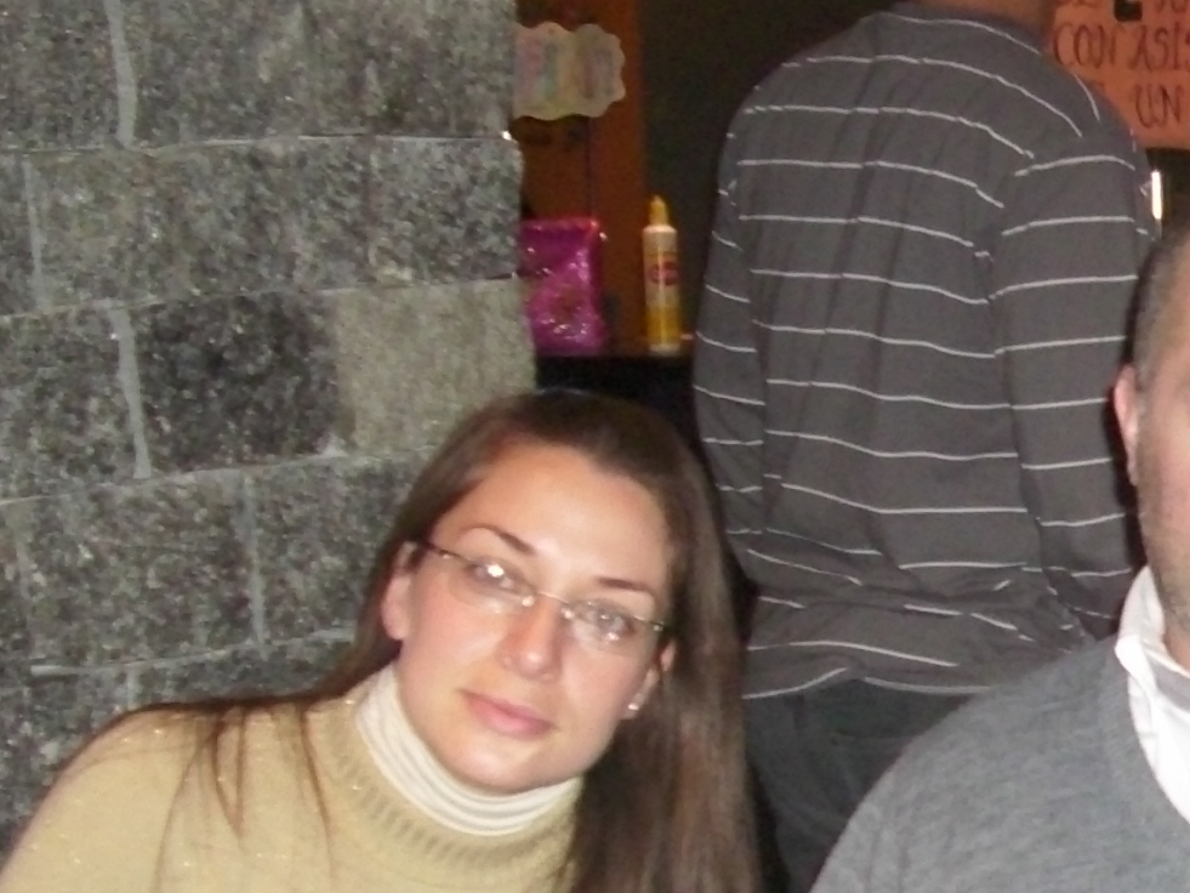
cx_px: 1551
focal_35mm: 89
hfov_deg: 20.1
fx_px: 3060
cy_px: 878
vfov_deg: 16.3
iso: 200
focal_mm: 6.2
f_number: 2.8
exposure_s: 1/30
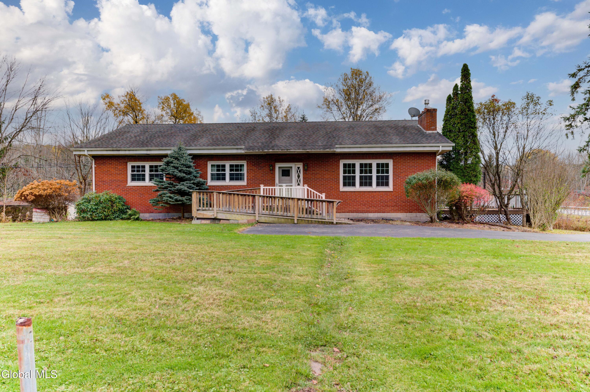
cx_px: 295
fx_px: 393
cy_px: 196
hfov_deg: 73.8
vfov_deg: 53.1
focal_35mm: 24
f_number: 8
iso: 640
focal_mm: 24
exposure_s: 1/1600
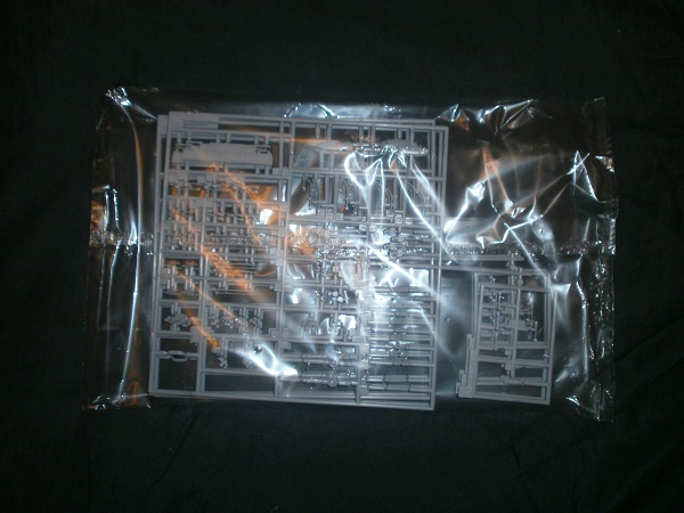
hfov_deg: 56.8
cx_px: 342
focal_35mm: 32
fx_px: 632
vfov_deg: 44.2
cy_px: 256
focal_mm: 5.8
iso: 125
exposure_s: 1/30
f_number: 3.1
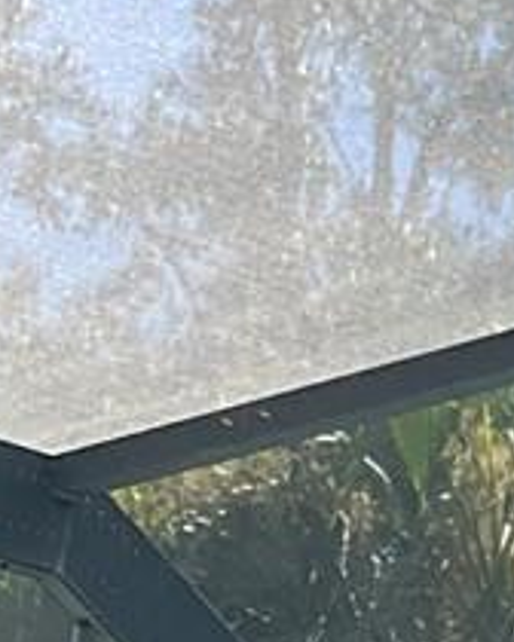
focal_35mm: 216
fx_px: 4107
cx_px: 306
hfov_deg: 7.2
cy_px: 1367
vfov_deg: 8.4
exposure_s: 1/683
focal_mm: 3
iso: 16
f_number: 1.8
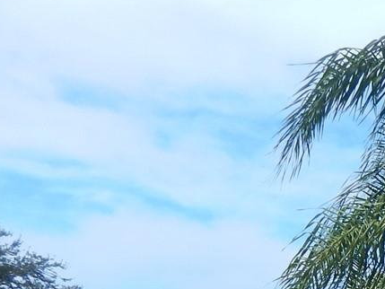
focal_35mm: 82
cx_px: 696
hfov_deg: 18.5
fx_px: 912
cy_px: 482
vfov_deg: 15.9
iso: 125
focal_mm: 4
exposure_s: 1/1250
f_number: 3
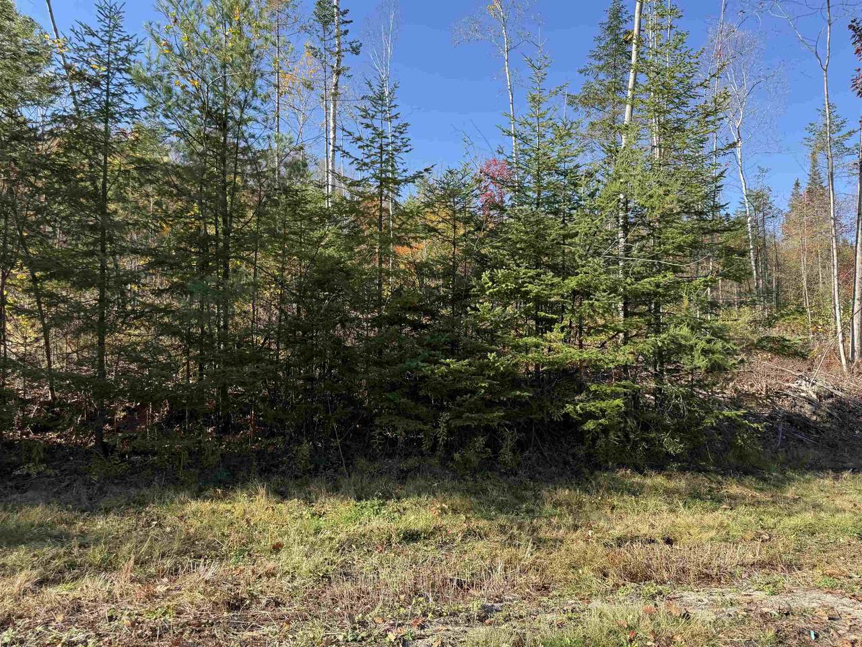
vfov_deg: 56.8
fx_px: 598
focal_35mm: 24
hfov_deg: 71.6
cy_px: 324
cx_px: 431
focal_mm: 6.76
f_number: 1.78
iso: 80
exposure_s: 1/1271
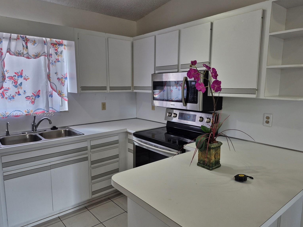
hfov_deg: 71.6
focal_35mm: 24
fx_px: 210
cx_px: 149
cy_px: 114
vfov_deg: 56.8
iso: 64
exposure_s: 1/120
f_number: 1.8
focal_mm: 5.4
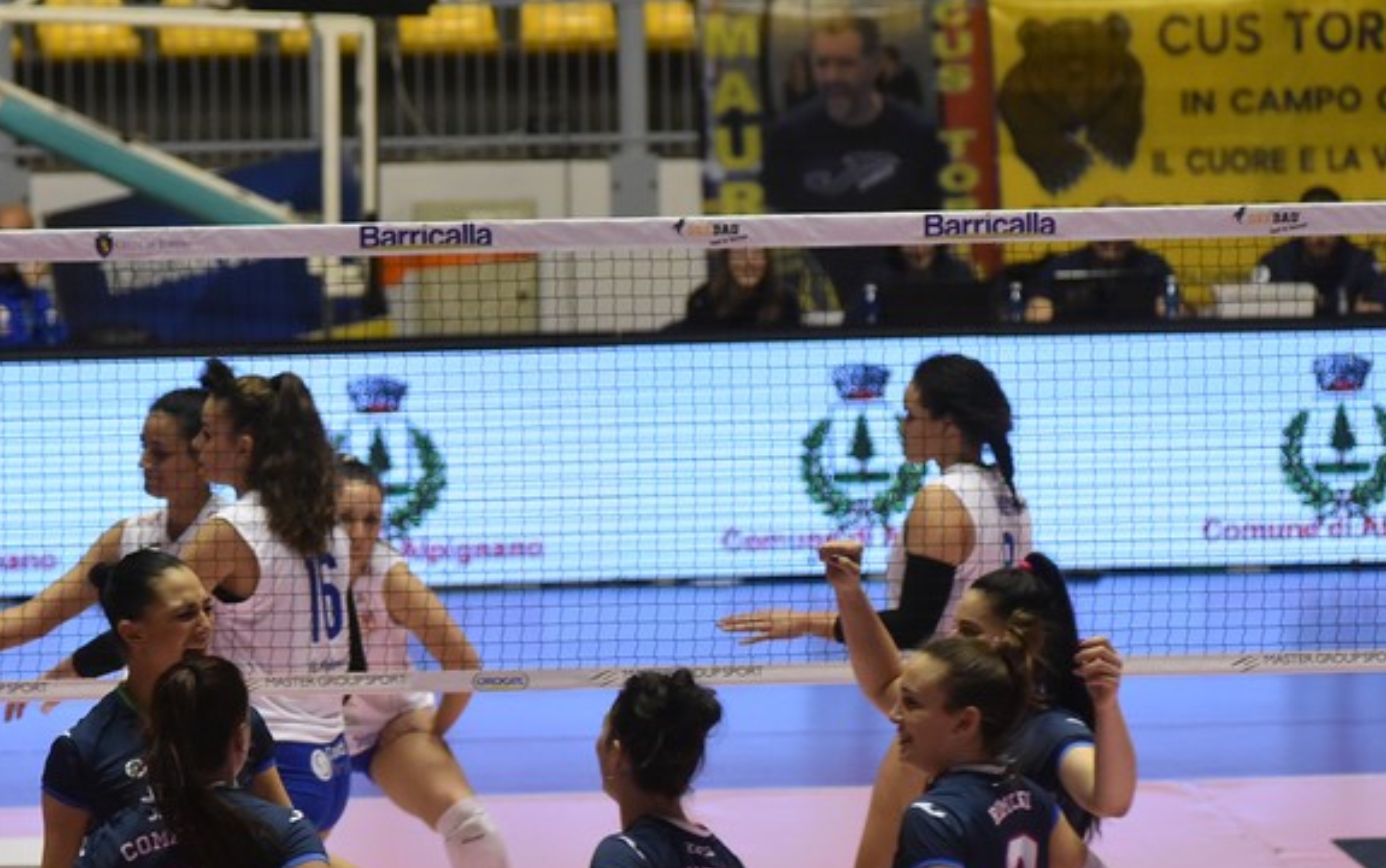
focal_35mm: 289
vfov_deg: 4.5
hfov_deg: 7.3
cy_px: 899
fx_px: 10922
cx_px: 298
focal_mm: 145
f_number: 4.5
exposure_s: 1/640
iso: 3200
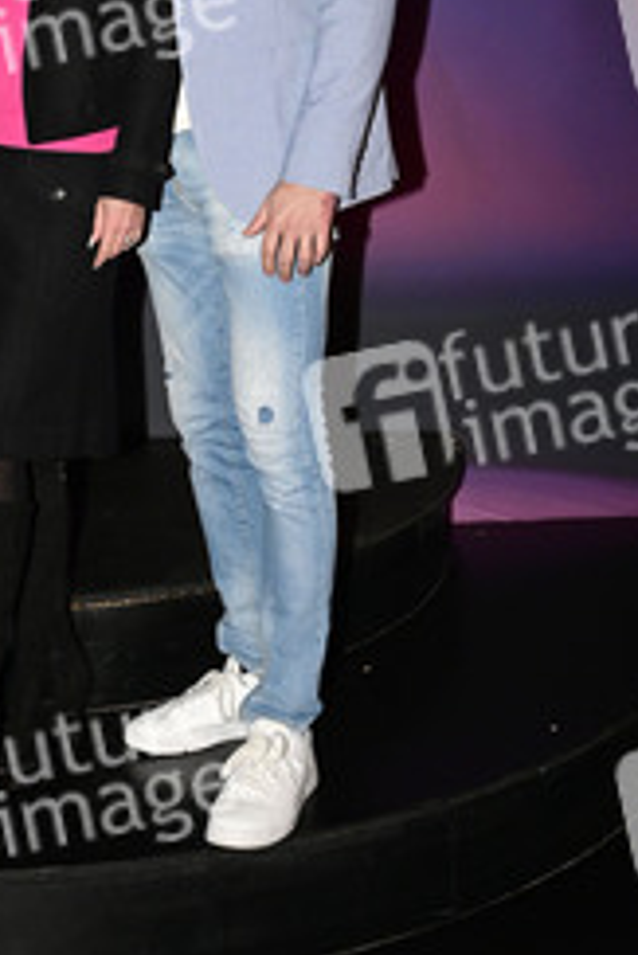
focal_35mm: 54
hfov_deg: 24.8
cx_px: 149
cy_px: 204
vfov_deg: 35.7
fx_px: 1433
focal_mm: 33
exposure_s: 1/200
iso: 2500
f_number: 4.5
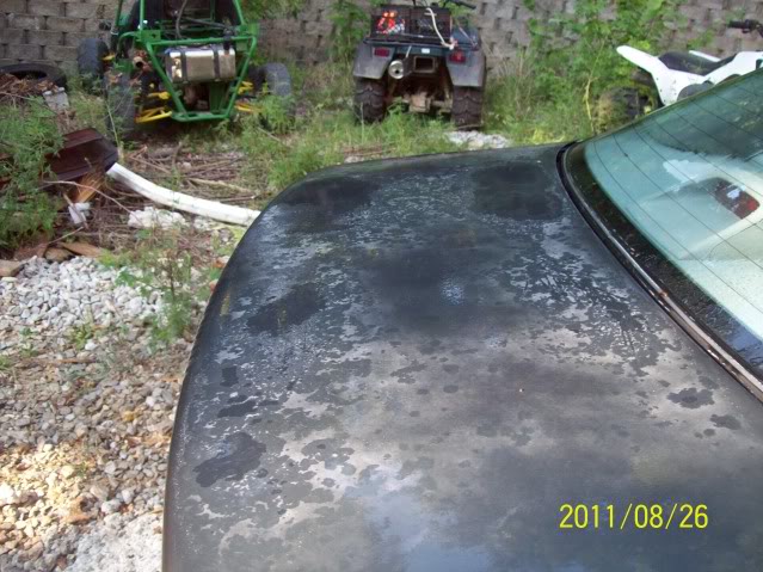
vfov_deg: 39.6
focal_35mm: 36
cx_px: 382
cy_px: 286
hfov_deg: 51.4
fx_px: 793
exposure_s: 1/64
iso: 80
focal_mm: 6
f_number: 2.7
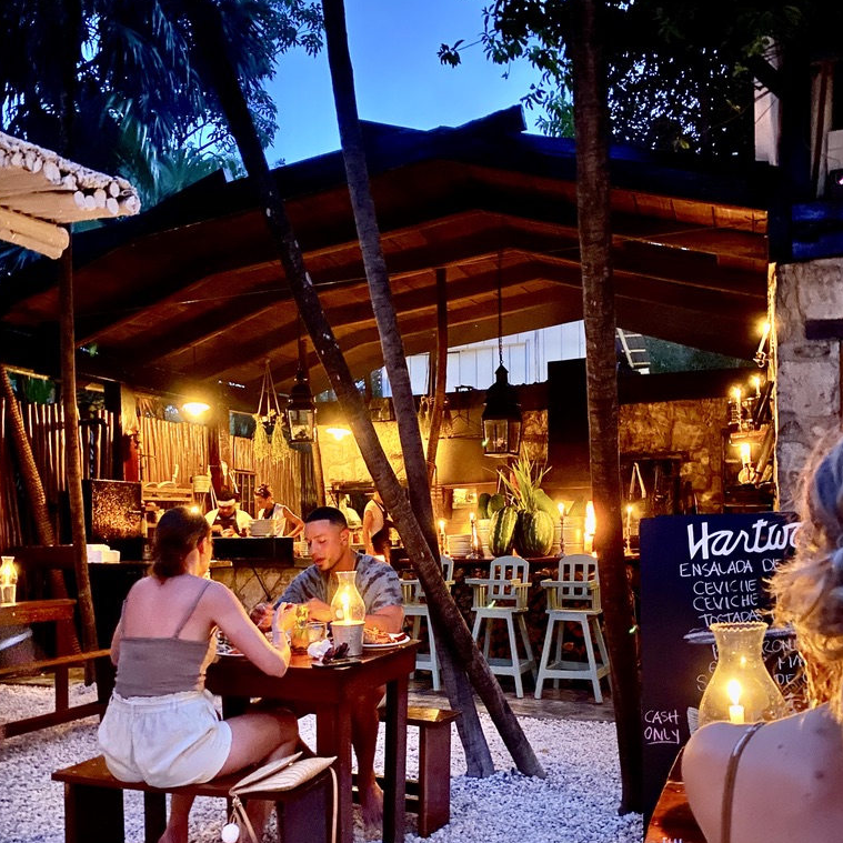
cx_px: 419
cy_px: 526
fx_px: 854
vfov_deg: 52.0
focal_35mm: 31
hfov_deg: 52.5
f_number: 1.8
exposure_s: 1/8
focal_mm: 4.25
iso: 1000
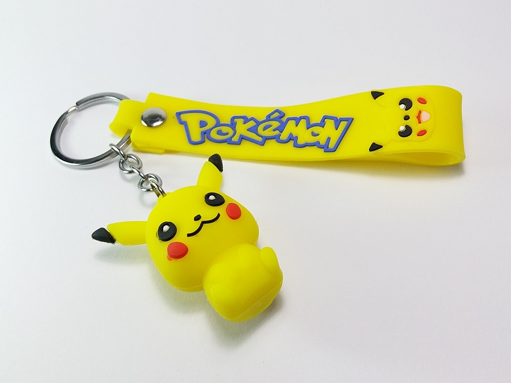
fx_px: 413
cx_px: 256
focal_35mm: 28
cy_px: 192
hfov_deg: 63.4
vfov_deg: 49.7
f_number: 1.9
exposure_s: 1/50
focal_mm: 3.7
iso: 50
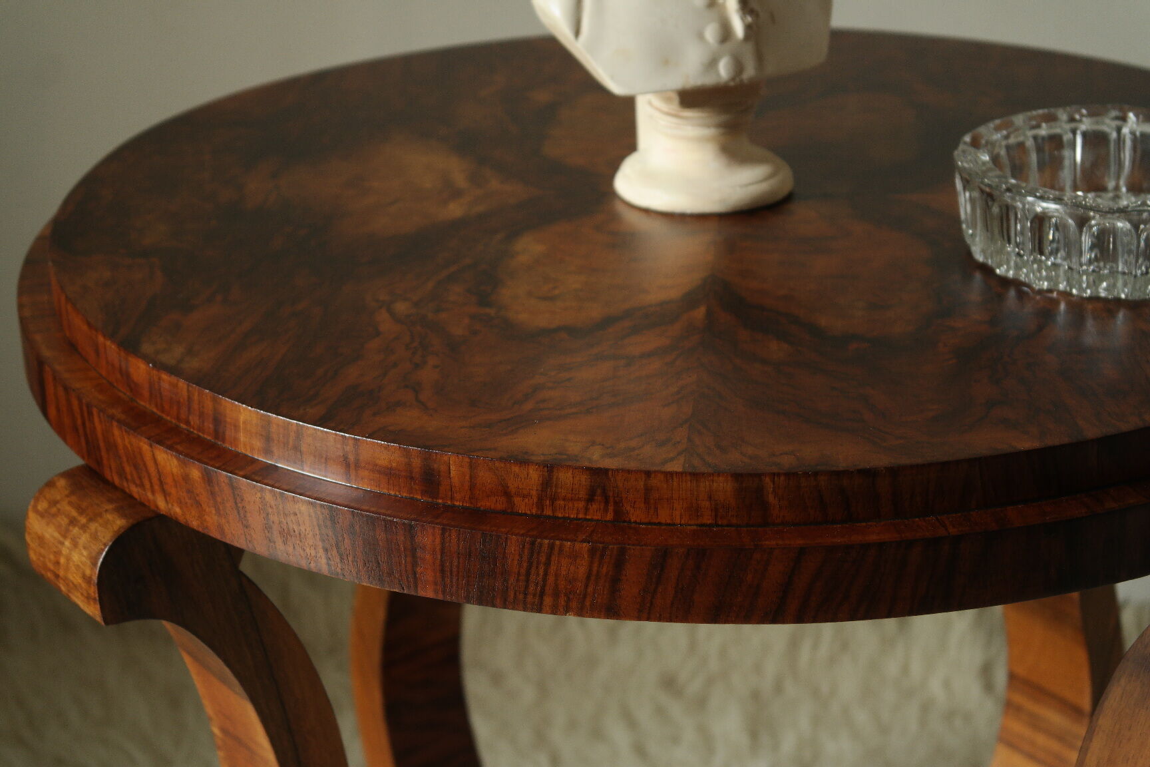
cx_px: 575
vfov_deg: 17.7
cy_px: 384
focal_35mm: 77
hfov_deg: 26.3
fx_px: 2460
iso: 400
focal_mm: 50
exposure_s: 1/30
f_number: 5.6
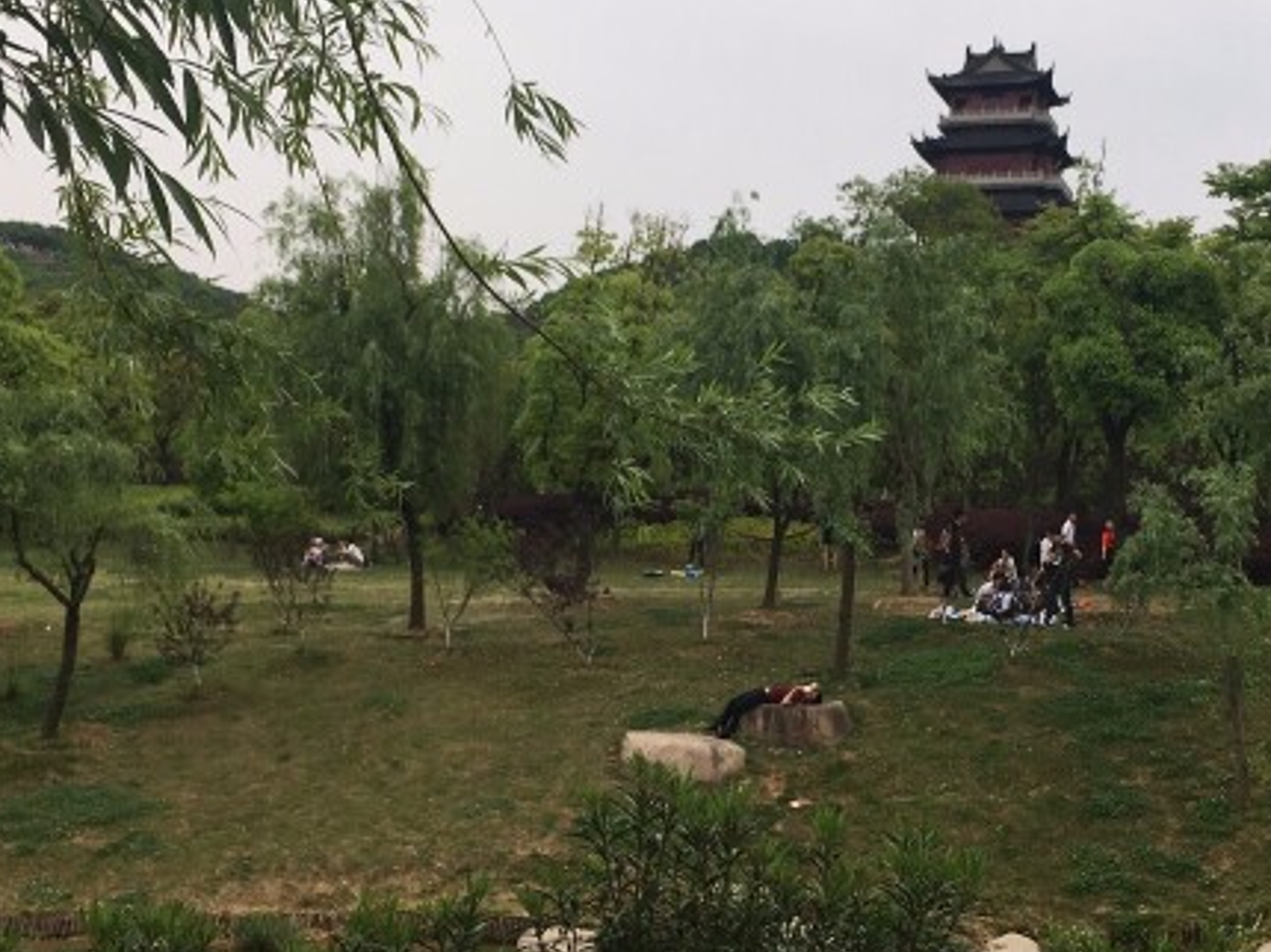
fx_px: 1982
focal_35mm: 54
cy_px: 503
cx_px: 771
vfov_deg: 27.0
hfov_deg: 35.4
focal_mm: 4.15
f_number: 2.2
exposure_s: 1/732
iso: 25
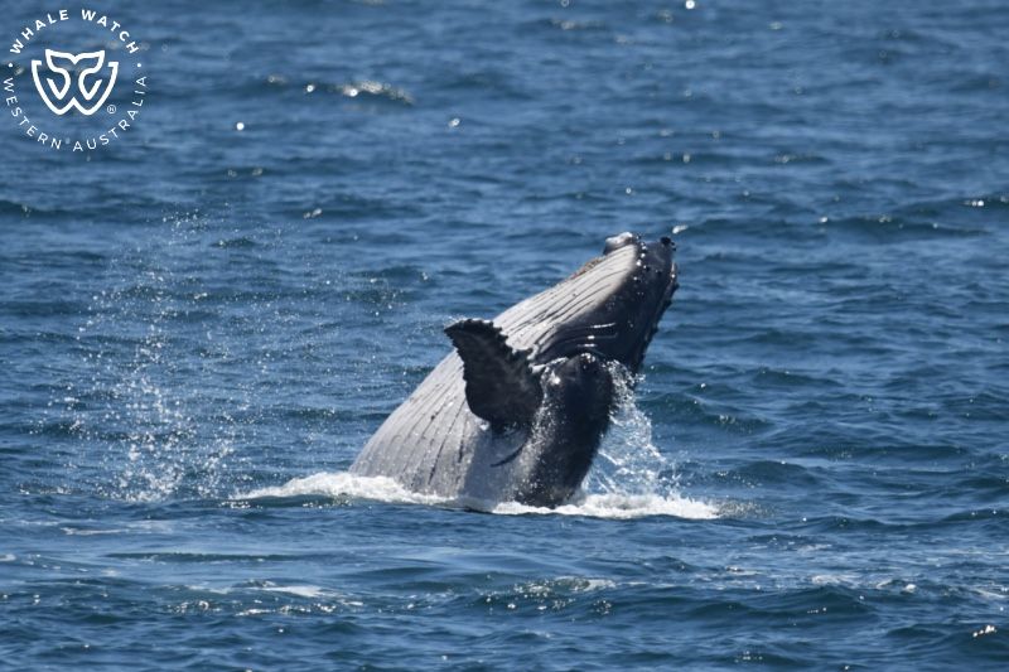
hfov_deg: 3.4
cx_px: 504
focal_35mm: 600
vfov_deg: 2.3
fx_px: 16812
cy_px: 336
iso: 800
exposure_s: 1/8000
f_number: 6.3
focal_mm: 600
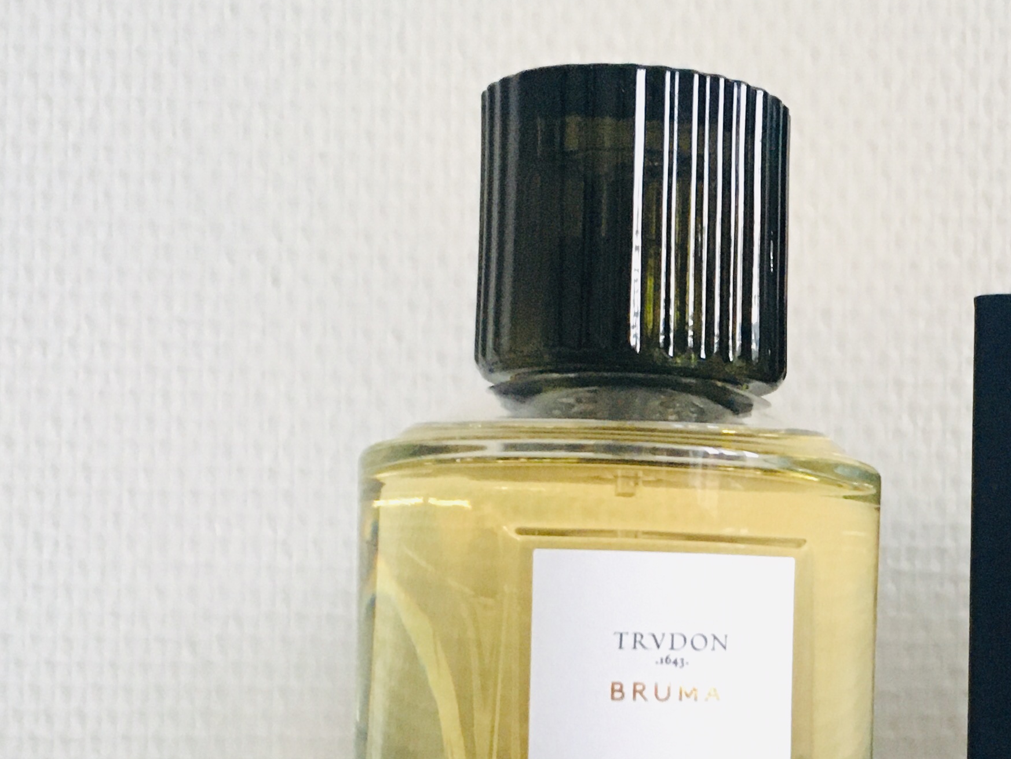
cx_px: 926
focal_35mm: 67
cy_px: 611
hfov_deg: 27.8
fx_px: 1957
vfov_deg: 21.6
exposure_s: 1/20
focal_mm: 4.15
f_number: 2.2
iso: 200
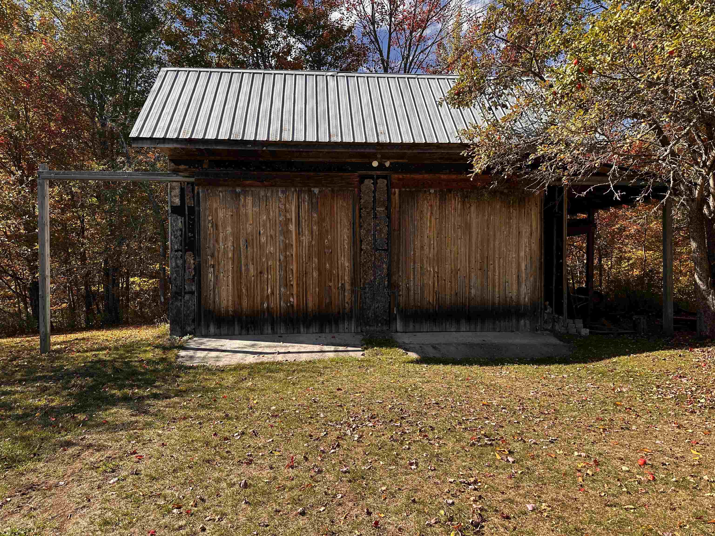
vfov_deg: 56.8
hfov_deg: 71.6
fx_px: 496
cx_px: 358
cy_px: 268
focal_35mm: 24
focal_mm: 6.86
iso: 80
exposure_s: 1/1495
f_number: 1.78
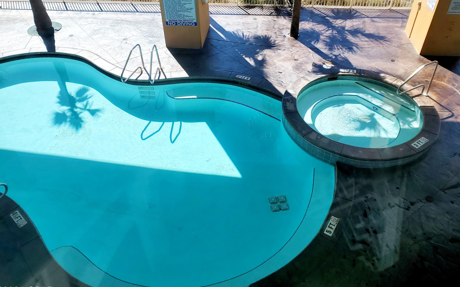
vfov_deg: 44.5
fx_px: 351
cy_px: 132
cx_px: 228
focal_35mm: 28
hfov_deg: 66.5
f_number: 2.4
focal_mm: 4.3
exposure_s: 1/909
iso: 50
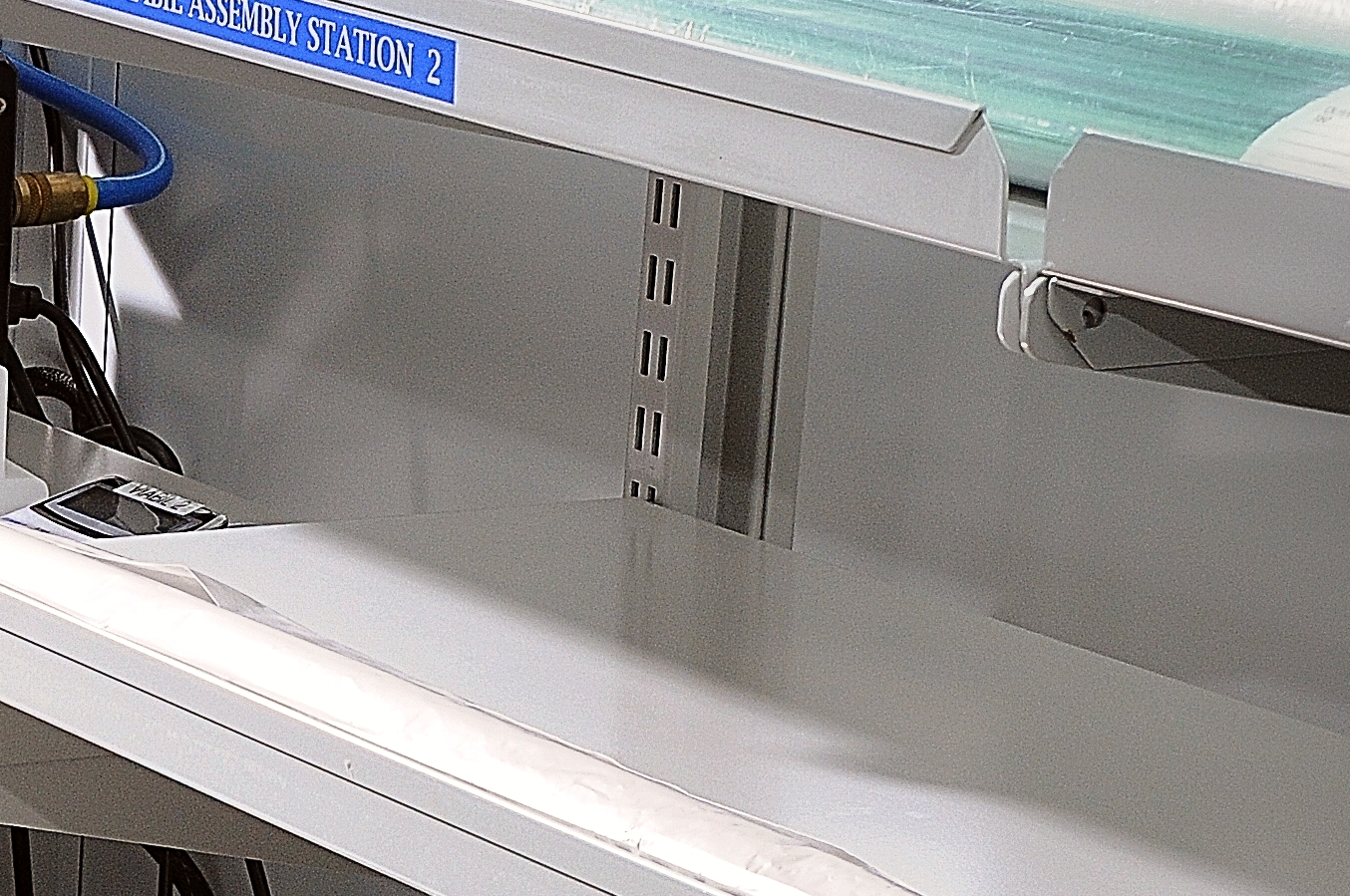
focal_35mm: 190
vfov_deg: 7.1
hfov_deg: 10.7
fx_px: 7116
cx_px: -112
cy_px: 1120
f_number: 10
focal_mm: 40
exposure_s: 1/125
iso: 400
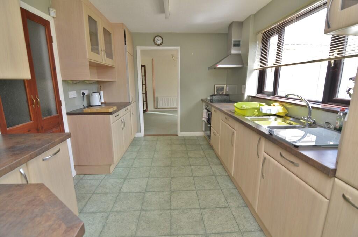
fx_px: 164
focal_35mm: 16
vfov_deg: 71.8
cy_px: 118
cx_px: 179
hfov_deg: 95.1
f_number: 5.6
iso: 400
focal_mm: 11
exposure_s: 1/60
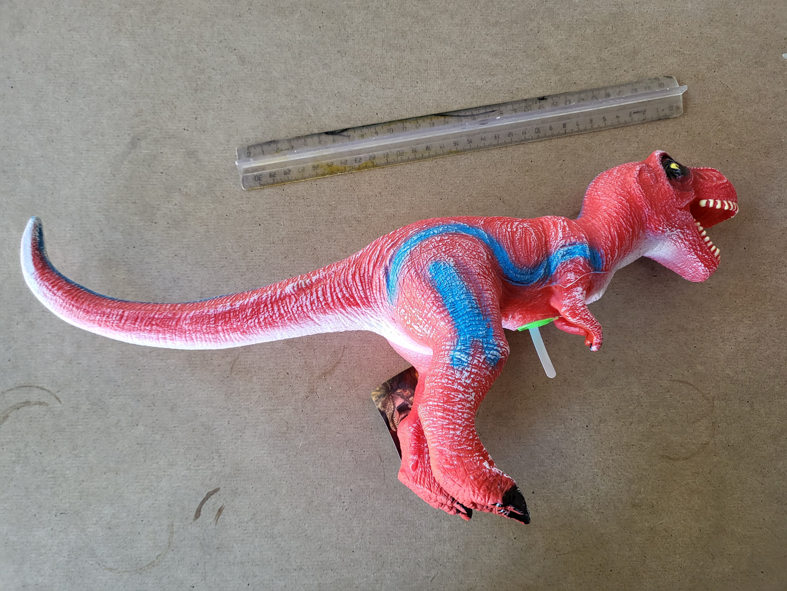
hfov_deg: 67.3
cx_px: 394
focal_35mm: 26
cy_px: 296
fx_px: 591
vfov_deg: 53.1
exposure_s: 1/100
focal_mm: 4.25
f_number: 1.8
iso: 125
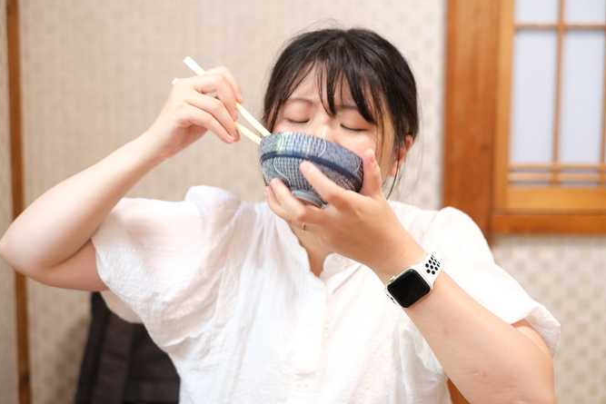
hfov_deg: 36.9
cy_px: 203
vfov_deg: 25.1
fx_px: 909
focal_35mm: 54
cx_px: 303
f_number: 2
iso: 800
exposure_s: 1/60
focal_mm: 35
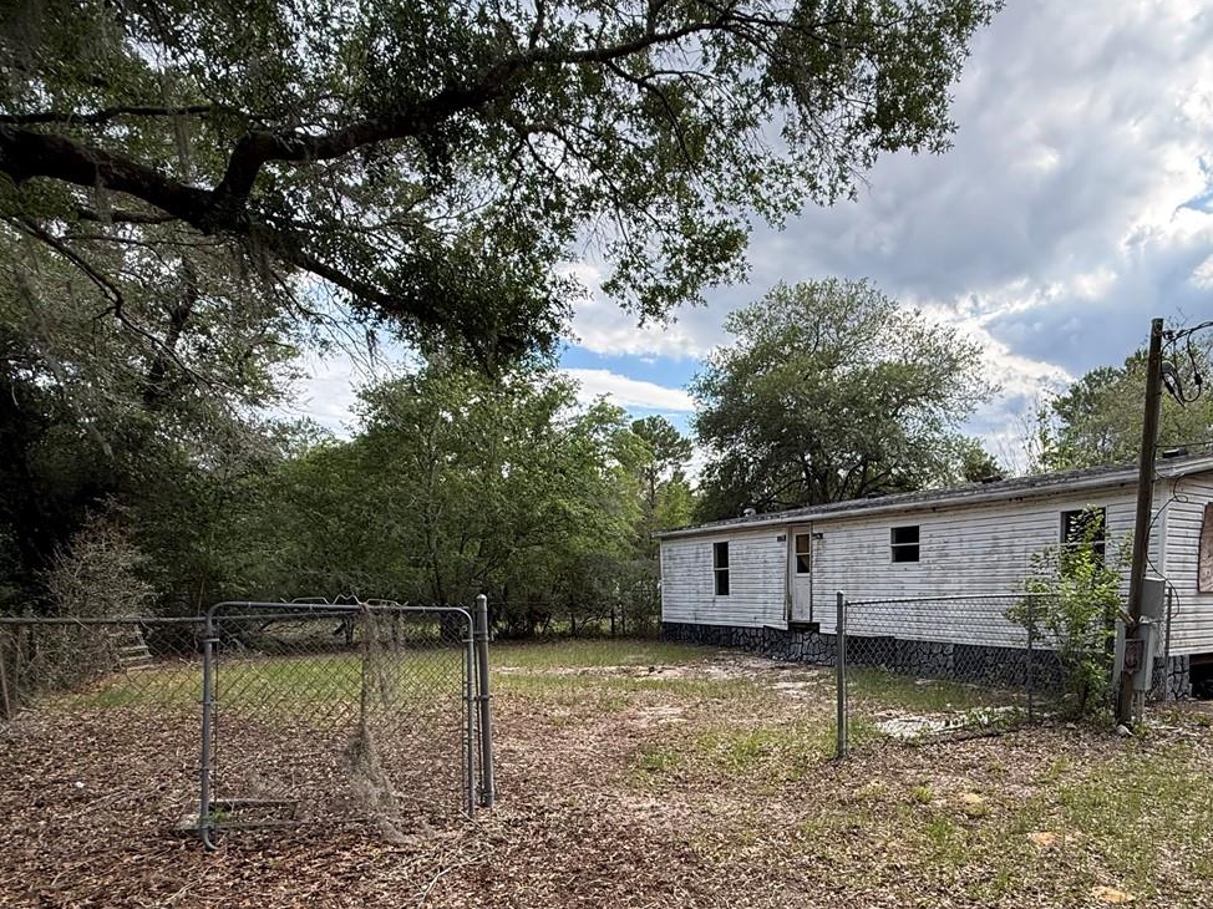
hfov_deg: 71.8
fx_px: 806
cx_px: 807
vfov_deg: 56.4
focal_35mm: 23
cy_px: 662
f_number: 2.2
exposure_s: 1/413
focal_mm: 2.22
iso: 64
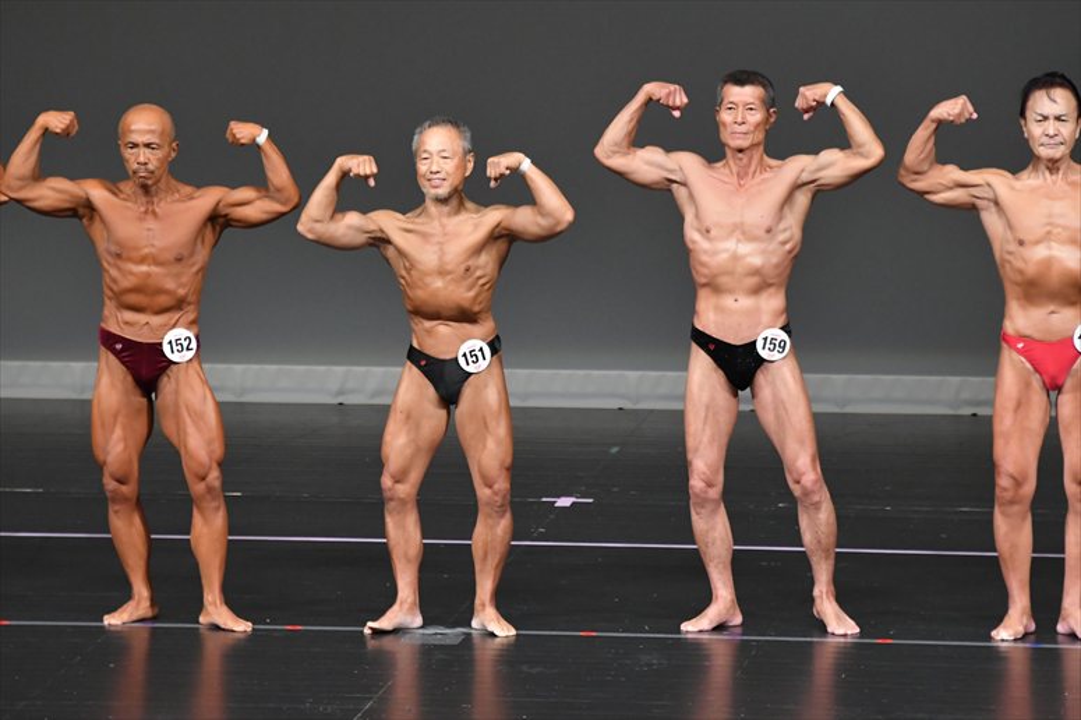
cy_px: 360
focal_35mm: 315
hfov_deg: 6.5
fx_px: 9454
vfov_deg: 4.4
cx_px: 540
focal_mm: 210
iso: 4000
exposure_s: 1/400
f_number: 5.6
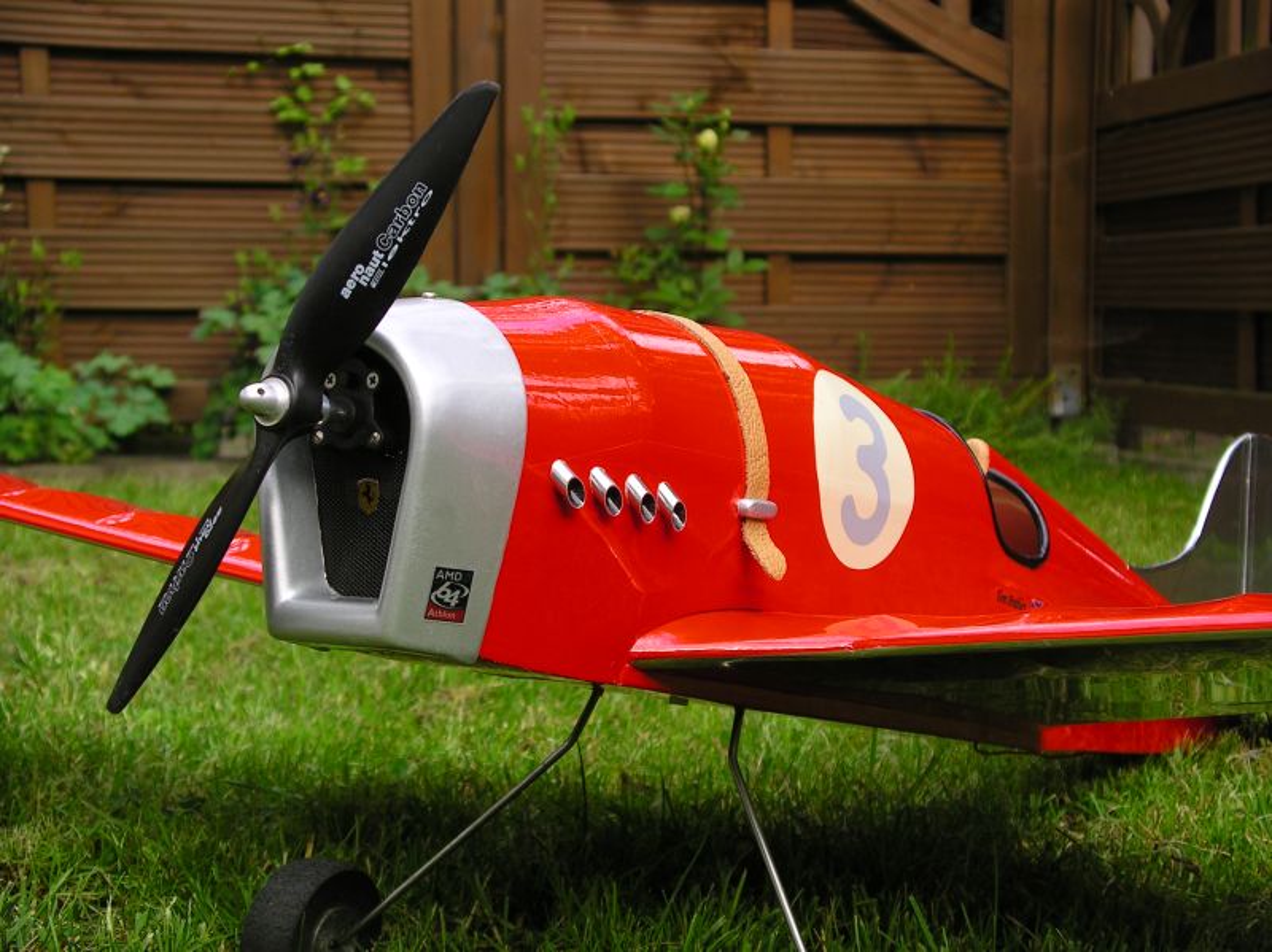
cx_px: 636
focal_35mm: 62
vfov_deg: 23.6
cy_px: 476
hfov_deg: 31.2
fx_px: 2277
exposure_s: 1/222
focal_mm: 12.8
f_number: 3.5
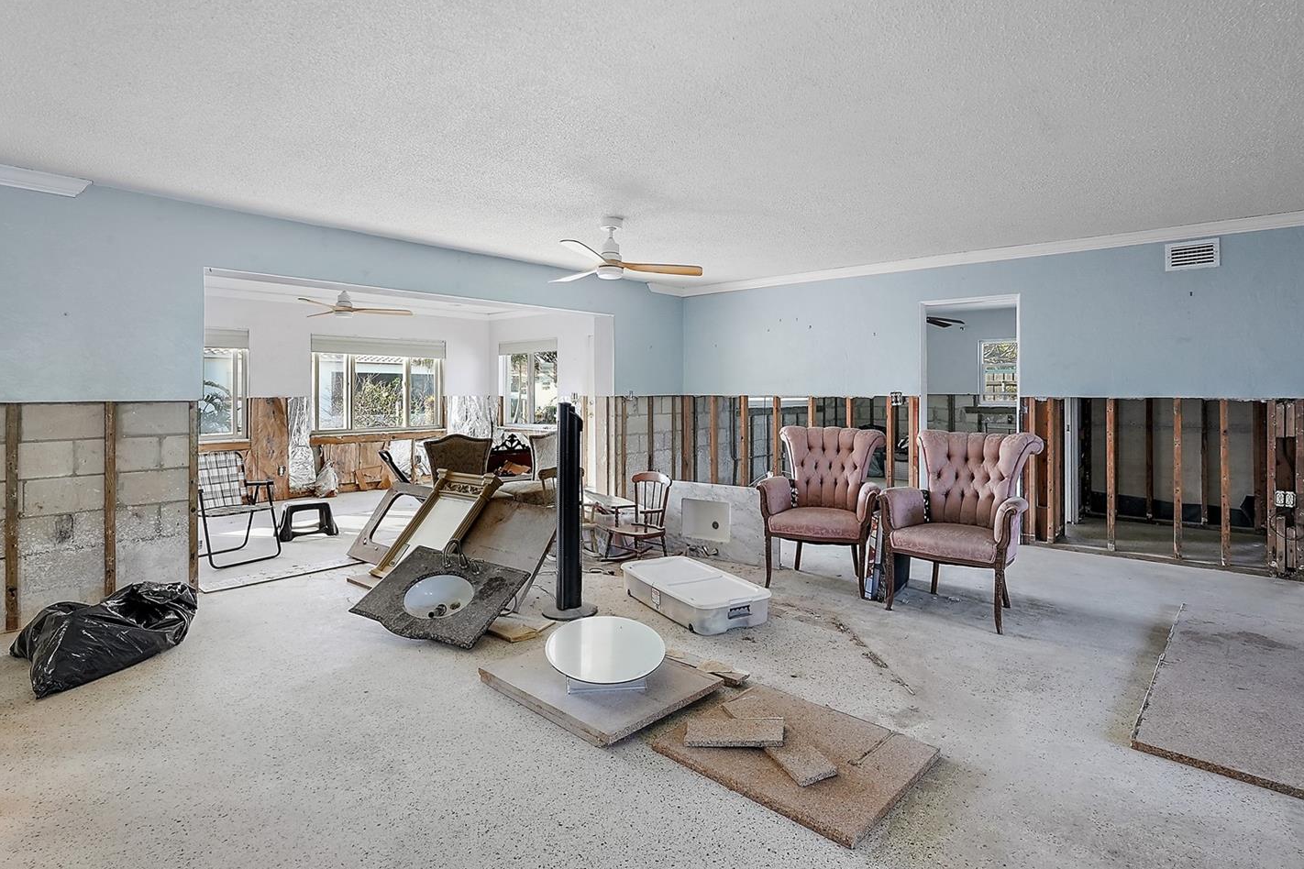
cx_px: 659
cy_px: 411
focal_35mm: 18
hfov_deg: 90.0
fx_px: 652
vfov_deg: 67.3
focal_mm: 16
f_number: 5
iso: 1600
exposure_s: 1/60
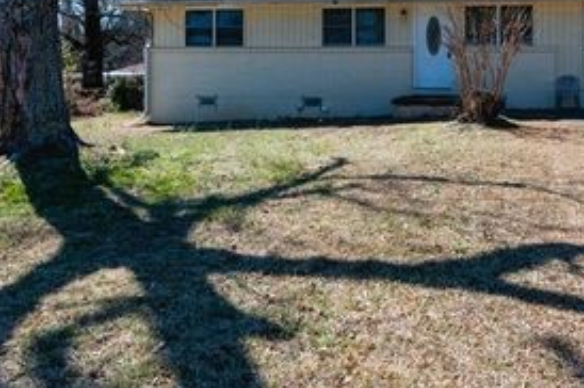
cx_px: 428
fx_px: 681
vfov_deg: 30.6
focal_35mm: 42
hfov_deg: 45.1
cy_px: 50
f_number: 9
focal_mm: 15.5
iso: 400
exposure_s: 1/3200
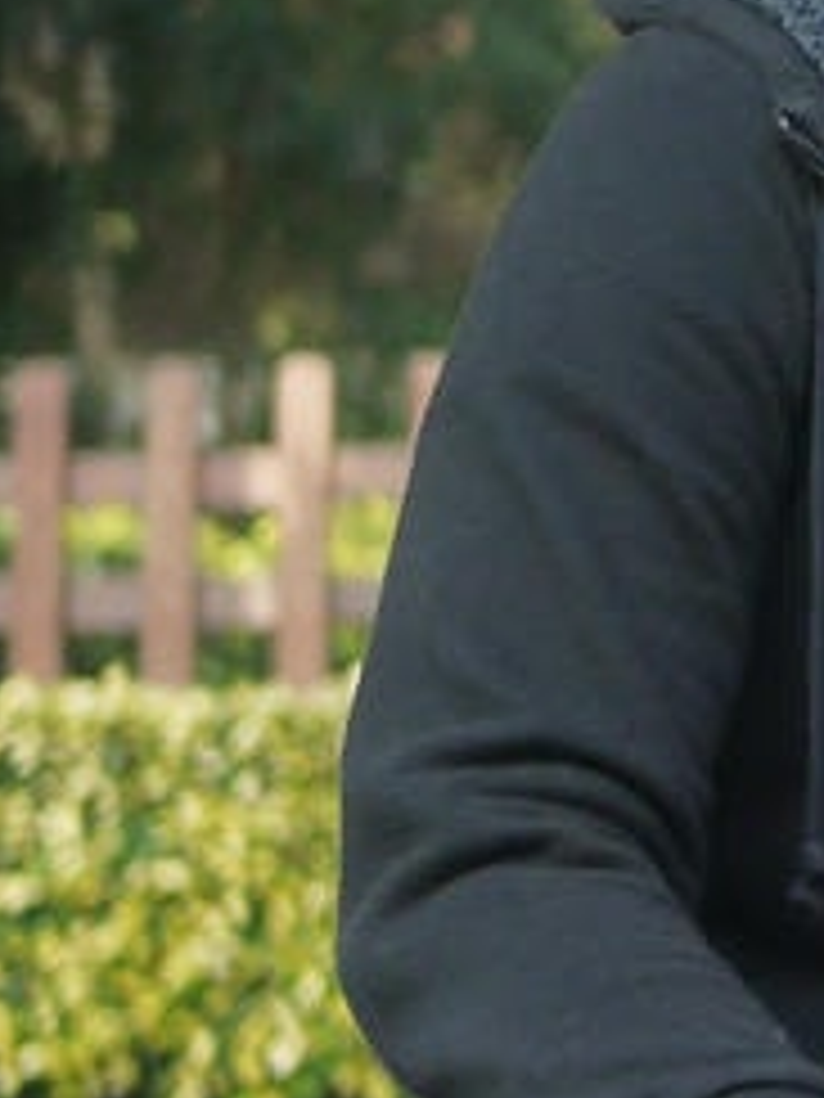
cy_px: 324
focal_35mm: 262
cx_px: 1788
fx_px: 8316
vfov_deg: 7.6
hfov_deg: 5.5
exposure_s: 1/800
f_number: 1.7
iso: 160
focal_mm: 20
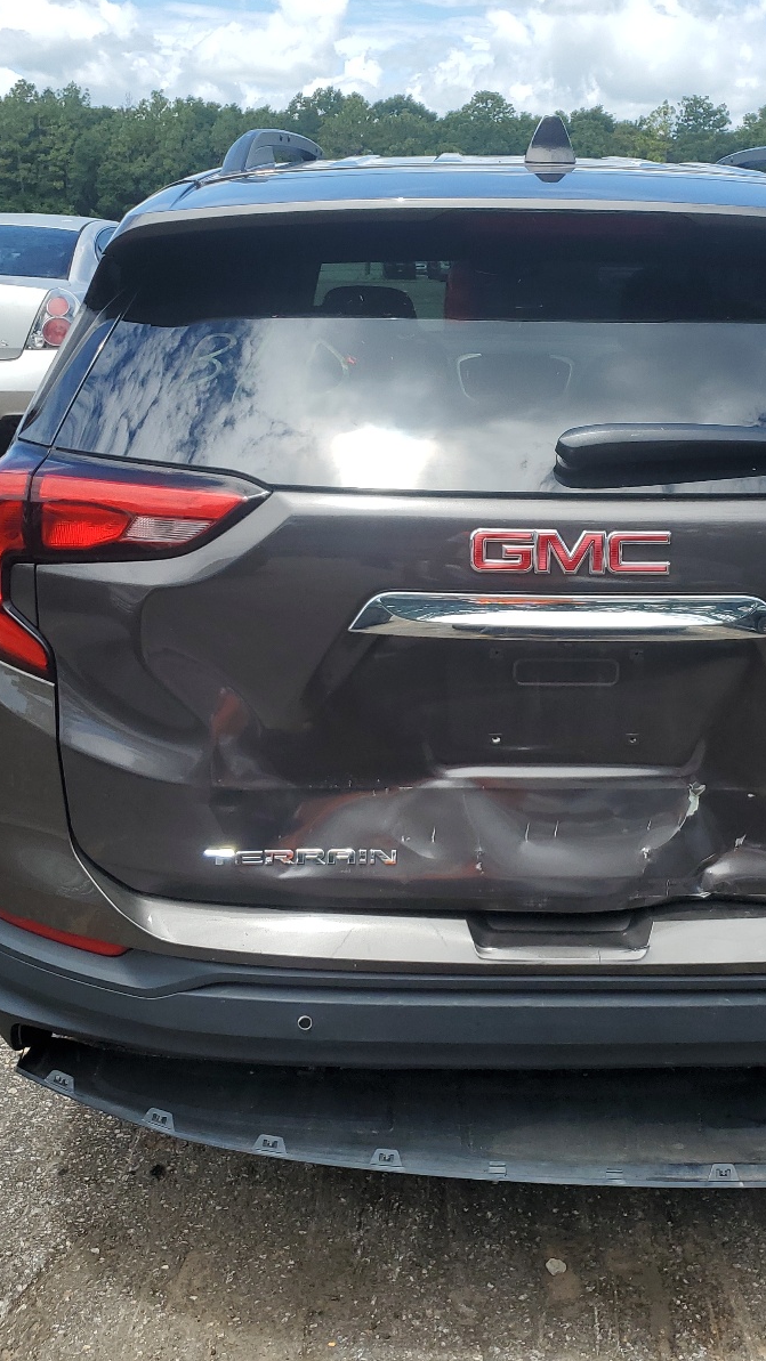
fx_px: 1372
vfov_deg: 52.8
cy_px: 680
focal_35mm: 38
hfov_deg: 30.9
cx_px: 516
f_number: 1.5
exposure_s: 1/2500
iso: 50
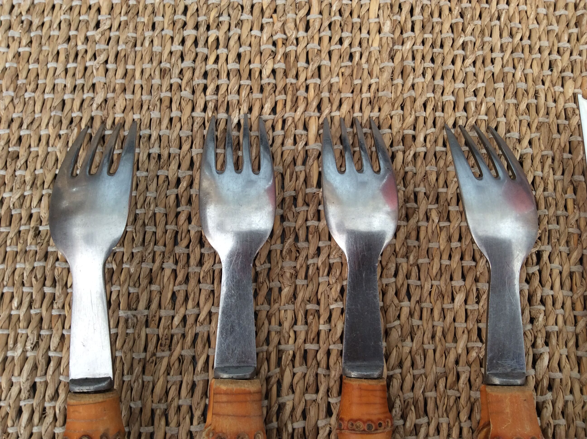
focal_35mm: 32
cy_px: 220
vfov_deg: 44.1
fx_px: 542
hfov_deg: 56.9
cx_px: 294
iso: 32
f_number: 2.4
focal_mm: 3.3
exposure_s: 1/25
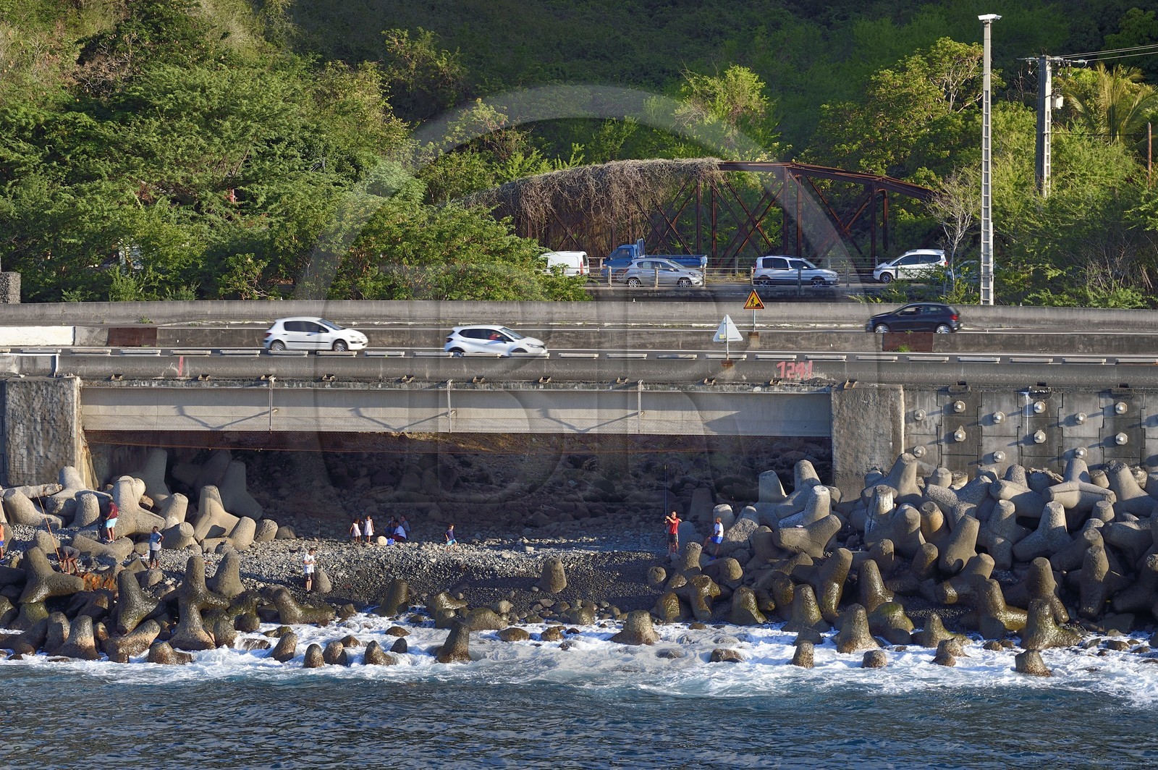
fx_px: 4339
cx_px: 579
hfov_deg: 15.2
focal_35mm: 135
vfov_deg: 10.1
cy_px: 385
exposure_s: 1/250
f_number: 7.1
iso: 200
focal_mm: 135
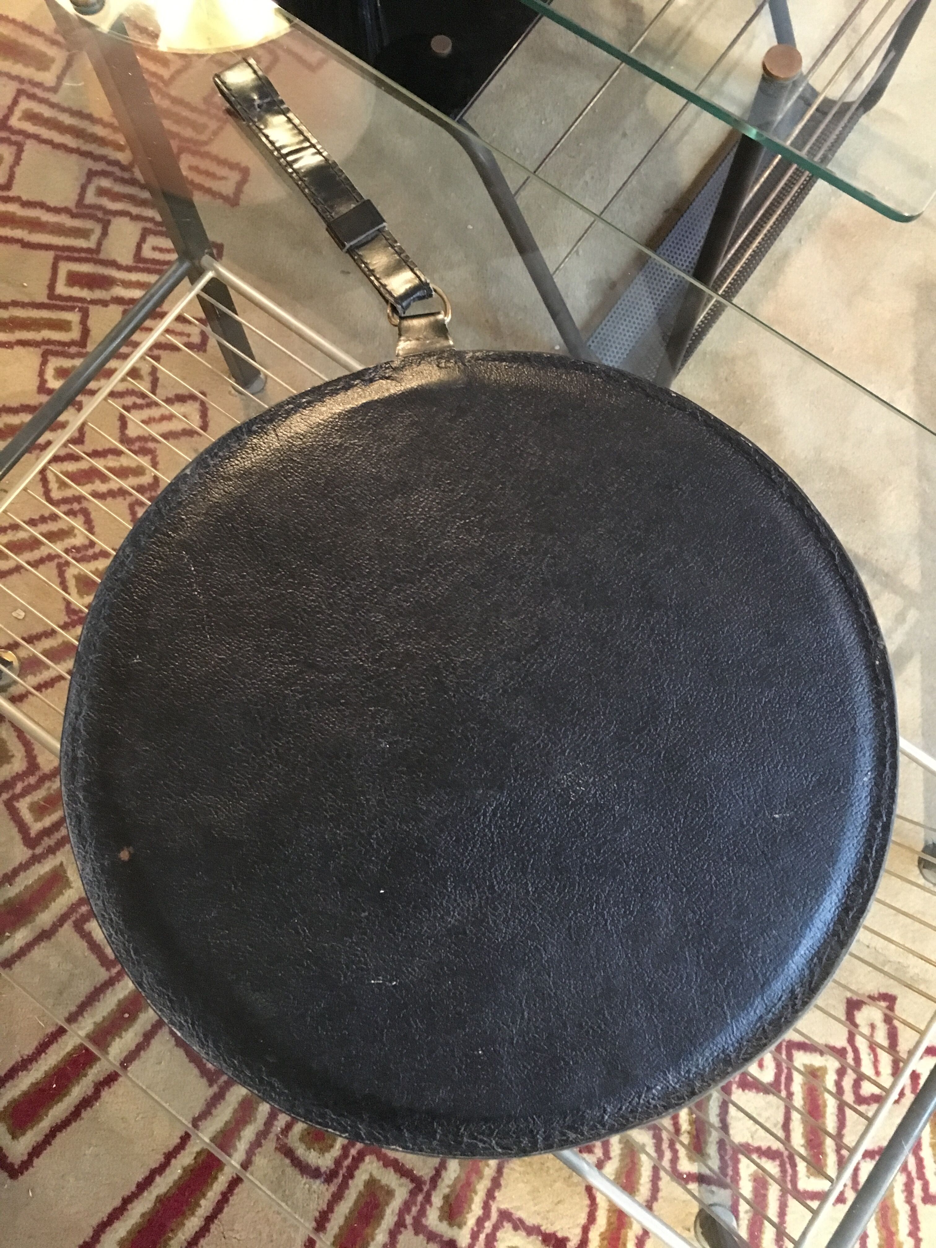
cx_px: 468
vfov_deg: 61.7
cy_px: 624
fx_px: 1046
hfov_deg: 48.2
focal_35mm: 29
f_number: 2.2
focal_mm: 4.15
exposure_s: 1/17
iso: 320
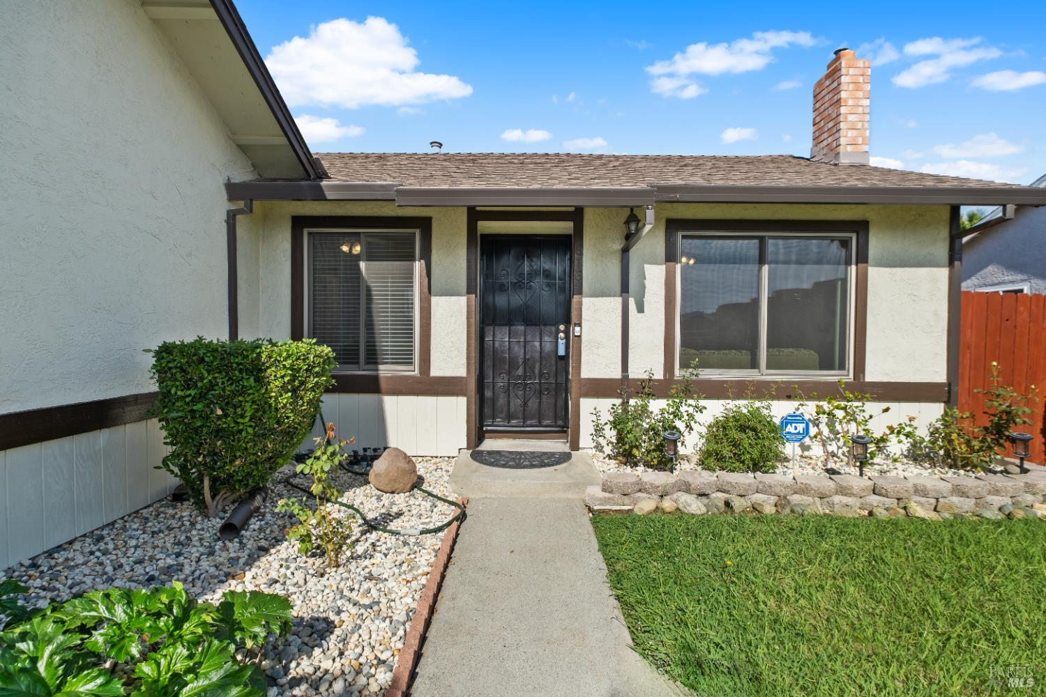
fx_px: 494
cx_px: 523
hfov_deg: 93.3
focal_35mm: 17
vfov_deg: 70.4
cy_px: 348
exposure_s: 1/400
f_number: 5.6
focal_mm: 11.5
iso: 160
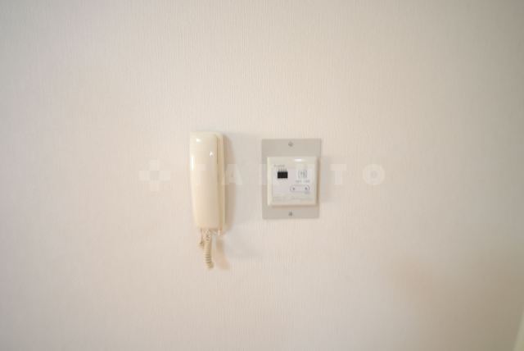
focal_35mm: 12
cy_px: 176
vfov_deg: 90.1
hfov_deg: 112.6
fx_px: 175
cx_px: 262
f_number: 4.5
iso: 100
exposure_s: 1/2.5
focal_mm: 8
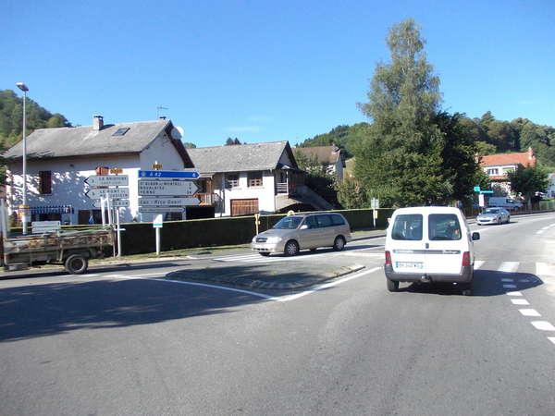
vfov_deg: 49.7
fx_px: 449
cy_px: 208
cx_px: 278
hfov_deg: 63.4
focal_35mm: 28
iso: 80
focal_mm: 4
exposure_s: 1/320
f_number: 5.4
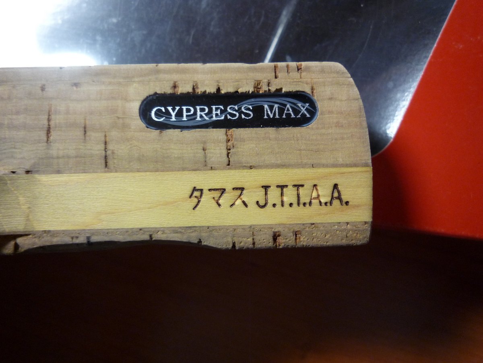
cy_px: 182
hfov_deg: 69.4
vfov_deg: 54.9
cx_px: 242
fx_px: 349
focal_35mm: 25
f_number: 2.8
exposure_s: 1/30
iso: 200
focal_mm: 4.4
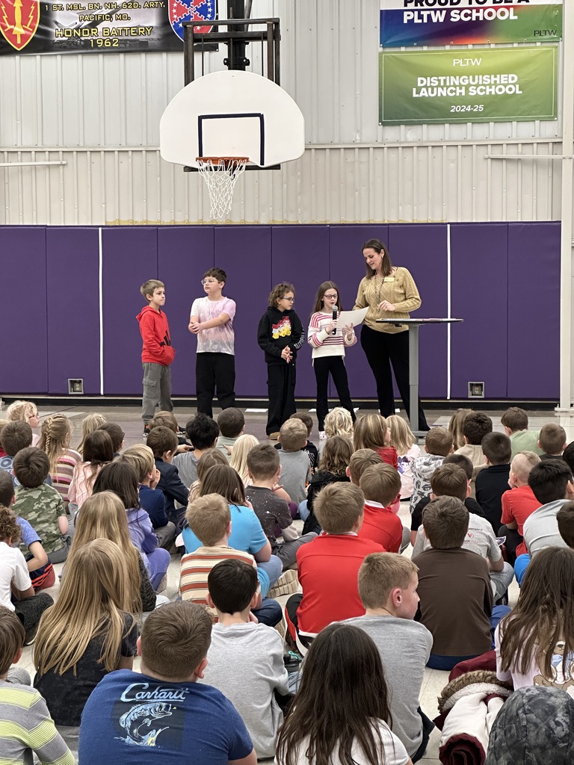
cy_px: 382
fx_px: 1702
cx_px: 287
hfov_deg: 19.1
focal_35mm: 77
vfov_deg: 25.3
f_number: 2.8
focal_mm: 9
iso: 320
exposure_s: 1/60
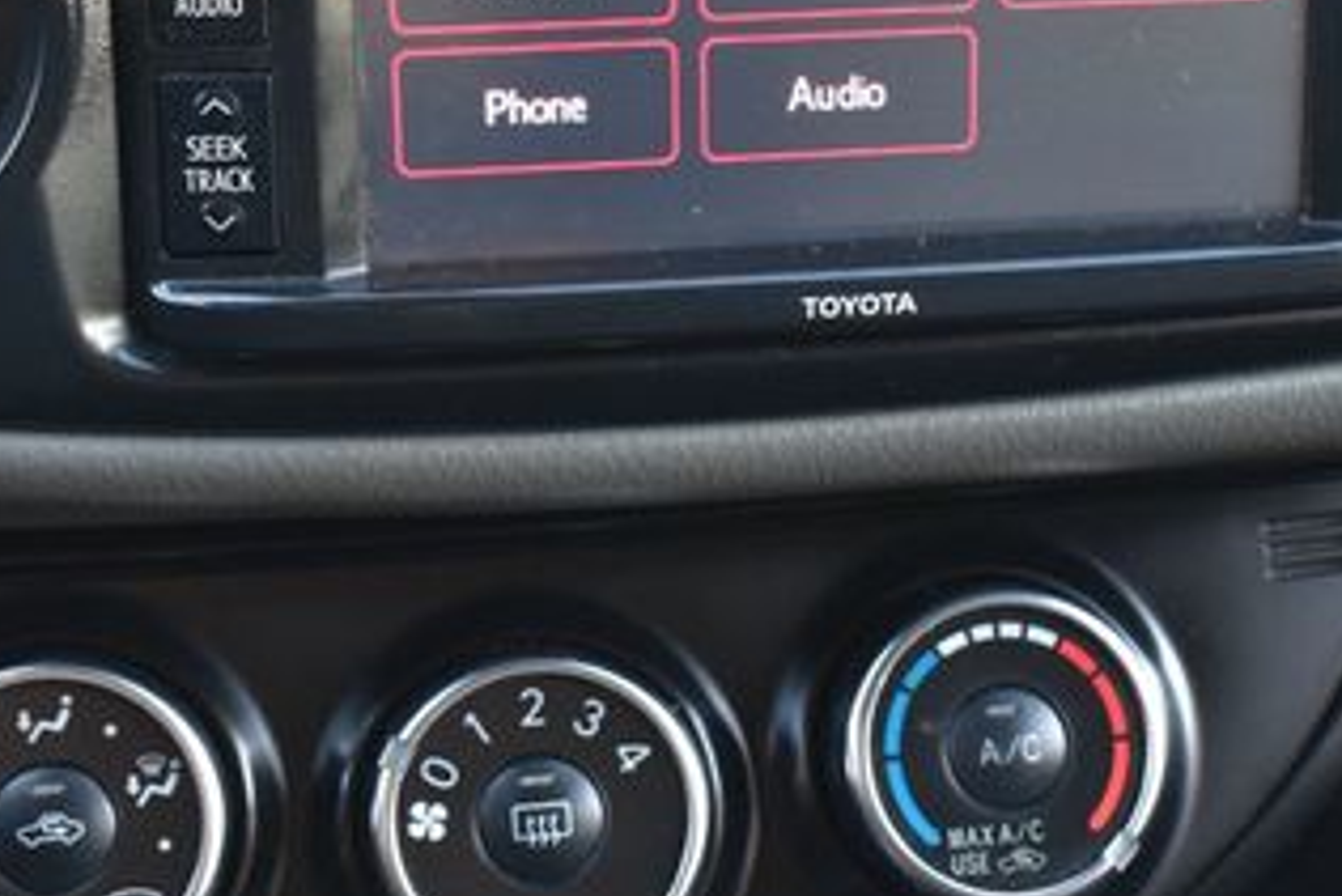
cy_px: 234
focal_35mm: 88
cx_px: 815
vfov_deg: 15.5
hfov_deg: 23.1
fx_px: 3282
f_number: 6.3
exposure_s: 1/15
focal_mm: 29
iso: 1000
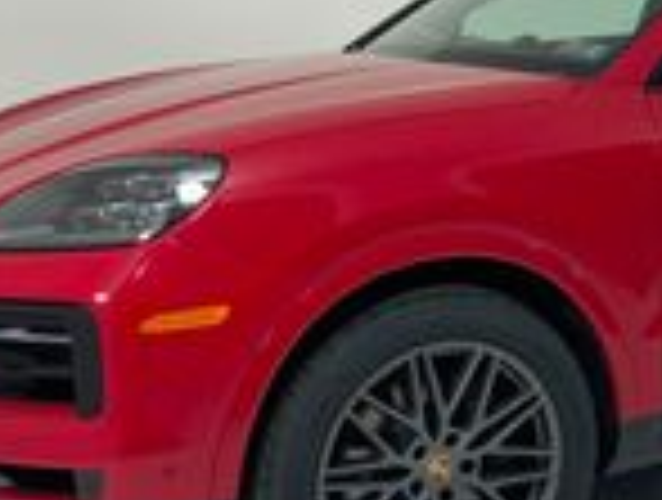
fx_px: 1457
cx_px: 630
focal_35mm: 76
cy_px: 207
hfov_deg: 24.6
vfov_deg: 19.5
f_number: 1.8
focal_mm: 3.99
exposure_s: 1/207
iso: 20
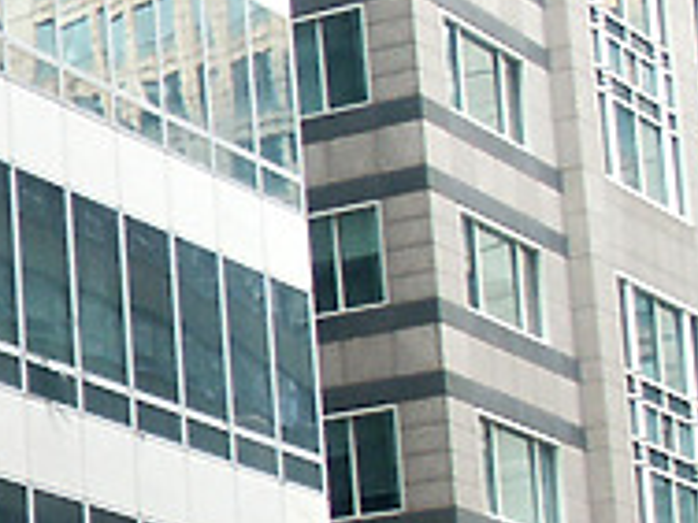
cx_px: -906
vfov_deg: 8.8
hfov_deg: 10.4
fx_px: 3388
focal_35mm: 168
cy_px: 391
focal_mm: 7.18
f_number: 3
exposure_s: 1/90
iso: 64
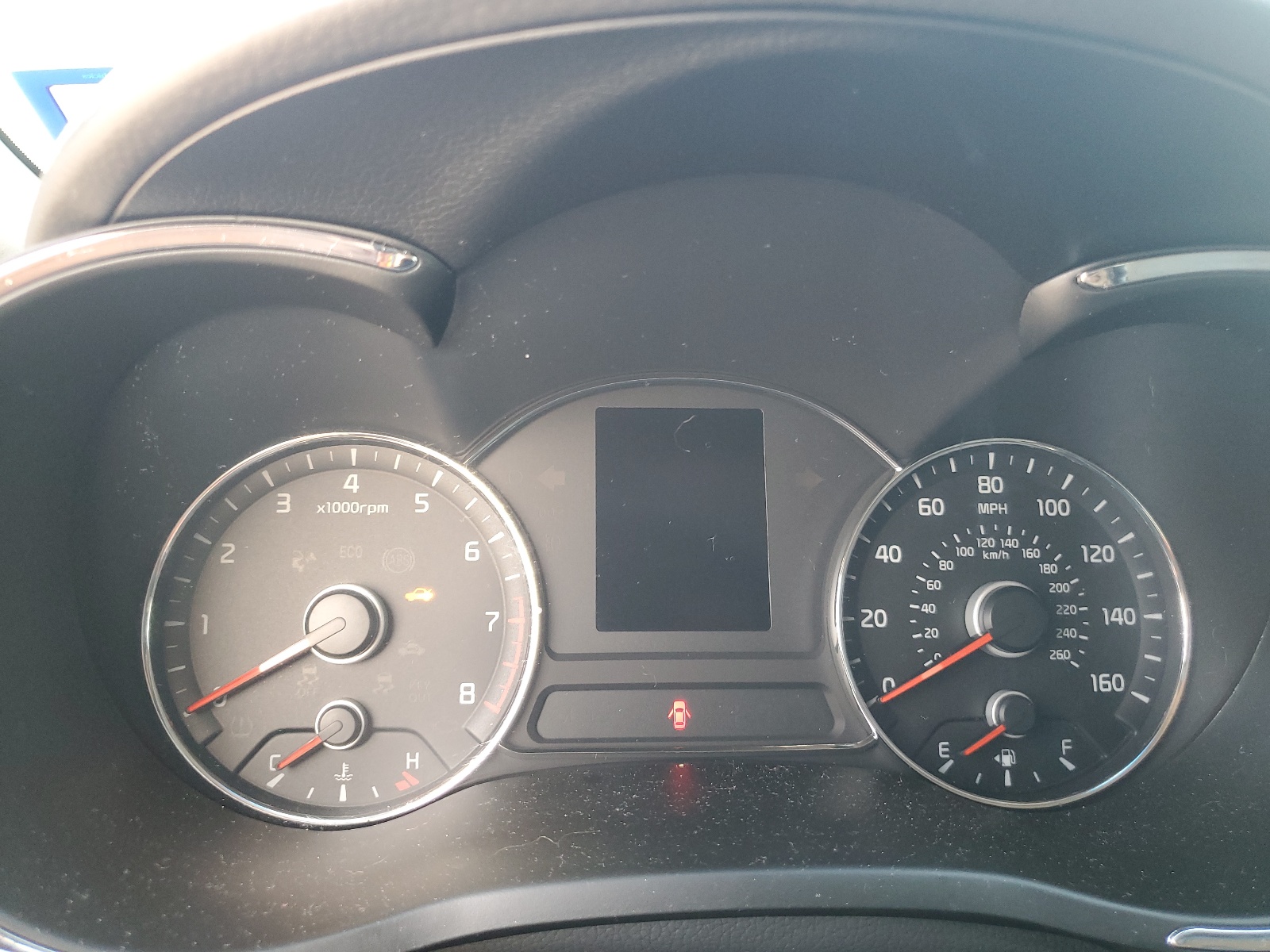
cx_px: 635
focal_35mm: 26
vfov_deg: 53.1
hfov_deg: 67.3
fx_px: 954
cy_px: 476
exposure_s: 1/60.2
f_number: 1.5
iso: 126
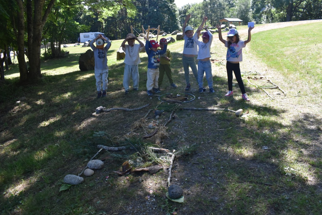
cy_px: 108
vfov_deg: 46.4
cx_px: 164
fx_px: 250
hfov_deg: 65.5
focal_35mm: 28
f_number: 6.3
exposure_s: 1/160
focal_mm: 18
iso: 400
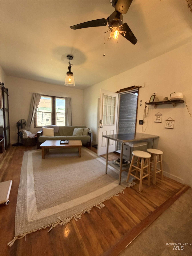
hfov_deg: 85.7
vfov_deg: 102.1
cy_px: 128
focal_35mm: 14
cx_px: 96
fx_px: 104
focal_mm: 2.22
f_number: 2.2
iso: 320
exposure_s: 1/60
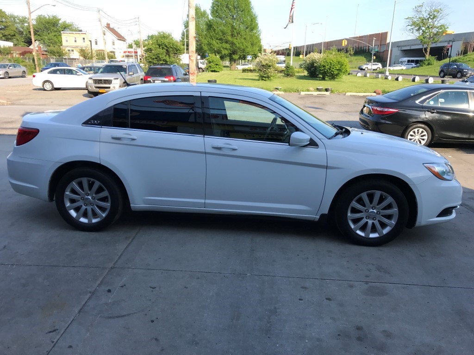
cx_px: 237
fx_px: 383
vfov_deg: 49.7
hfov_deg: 63.4
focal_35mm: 28
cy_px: 178
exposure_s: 1/694
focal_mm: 3.99
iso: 20
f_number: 1.8
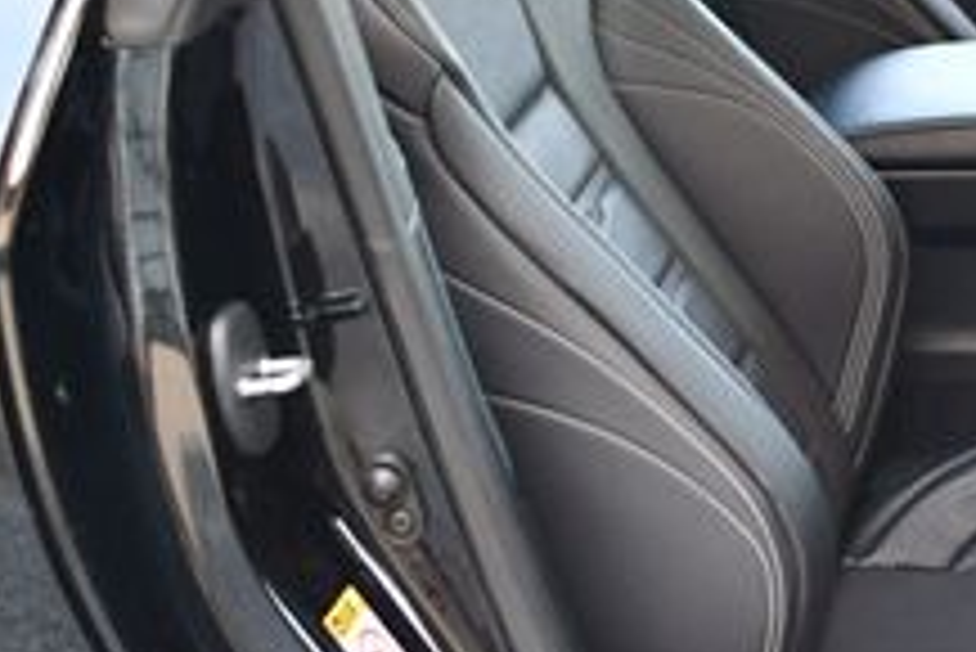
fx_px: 2876
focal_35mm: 106
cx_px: 1165
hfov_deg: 18.3
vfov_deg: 12.9
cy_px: 207
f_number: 3.5
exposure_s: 1/125
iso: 800
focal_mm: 18
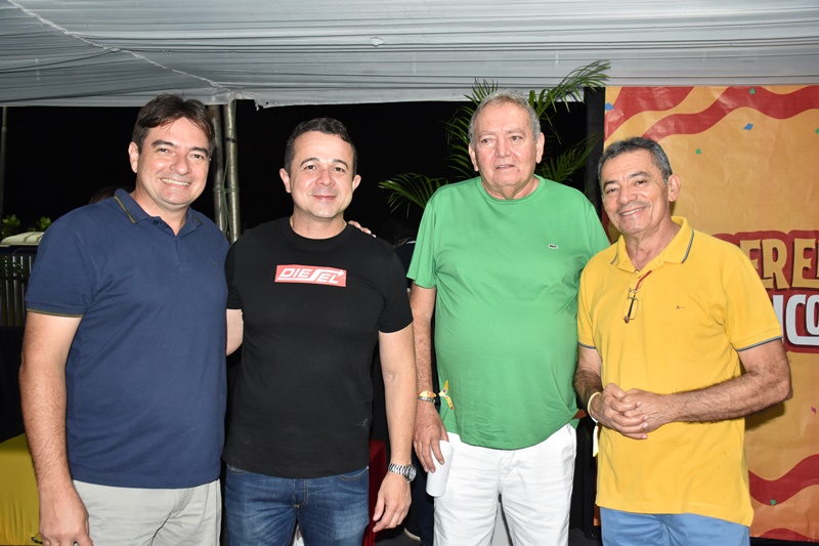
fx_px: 785
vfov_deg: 38.3
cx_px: 410
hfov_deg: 55.1
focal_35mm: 34
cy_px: 273
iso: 1250
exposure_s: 1/100
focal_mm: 23
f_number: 4.5
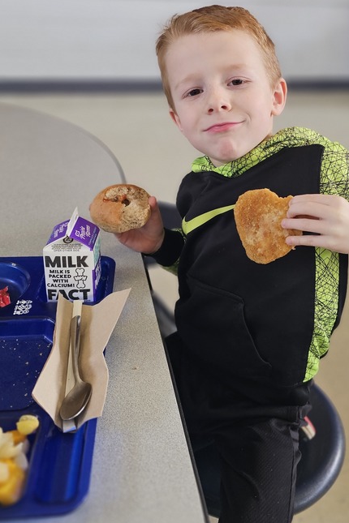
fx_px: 553
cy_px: 212
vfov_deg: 50.4
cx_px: 233
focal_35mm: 38
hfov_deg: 34.7
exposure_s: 1/120
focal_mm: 6.3
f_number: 1.7
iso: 64
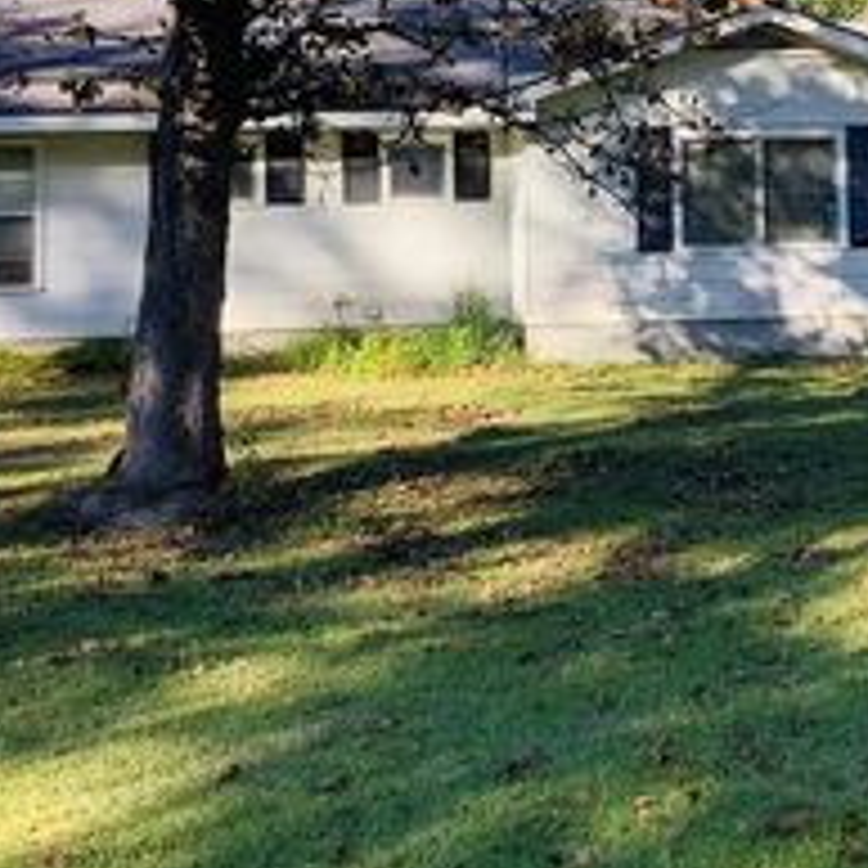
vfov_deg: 23.5
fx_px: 2014
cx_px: 711
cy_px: 56
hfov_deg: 23.9
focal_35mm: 71
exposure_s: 1/209
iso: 25
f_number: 2.4
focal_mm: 3.3
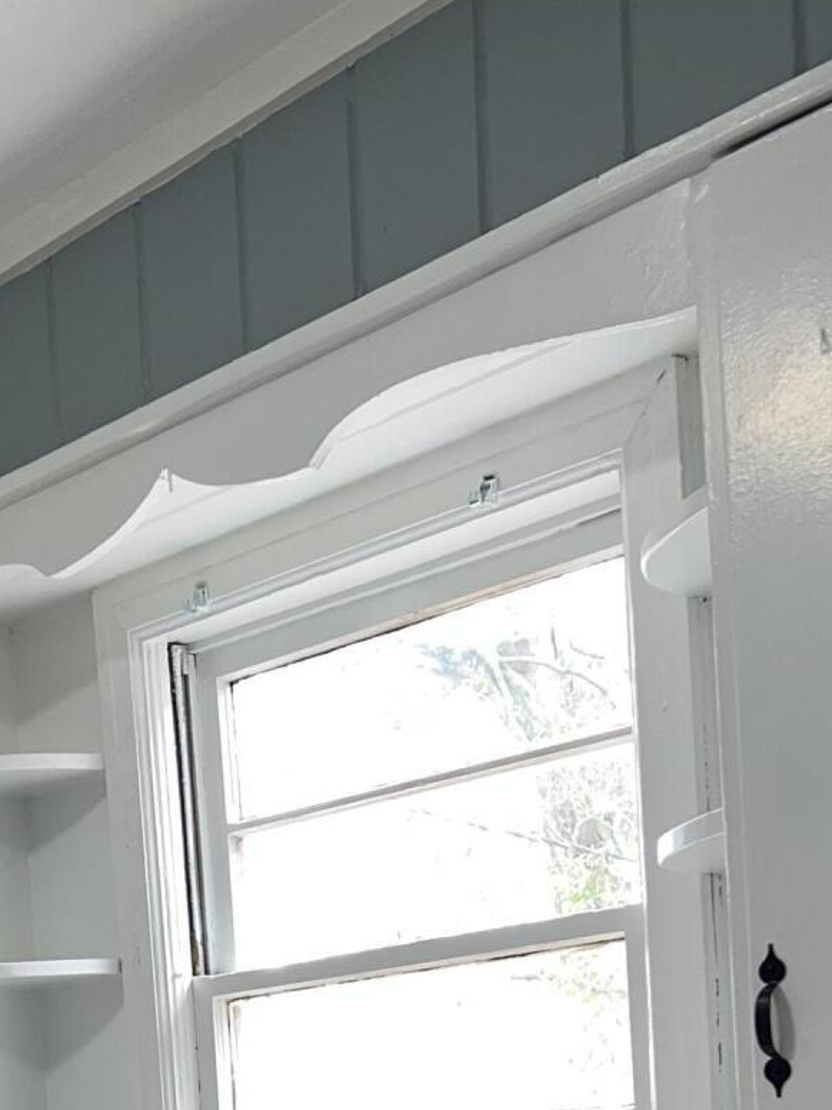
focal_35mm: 67
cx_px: 167
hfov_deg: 21.7
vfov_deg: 26.2
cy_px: 1283
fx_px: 2147
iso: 32
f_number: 1.5
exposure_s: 1/46
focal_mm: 5.7
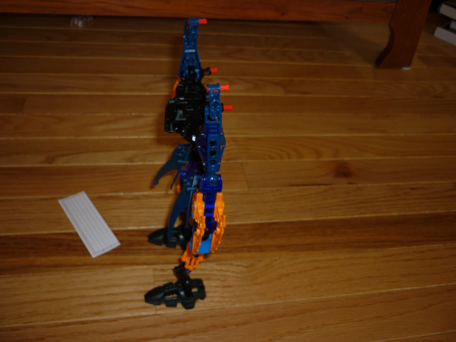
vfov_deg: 42.9
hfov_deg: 55.4
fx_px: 435
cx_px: 228
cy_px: 171
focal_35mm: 33
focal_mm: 5.5
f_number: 2.8
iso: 100
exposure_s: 1/30
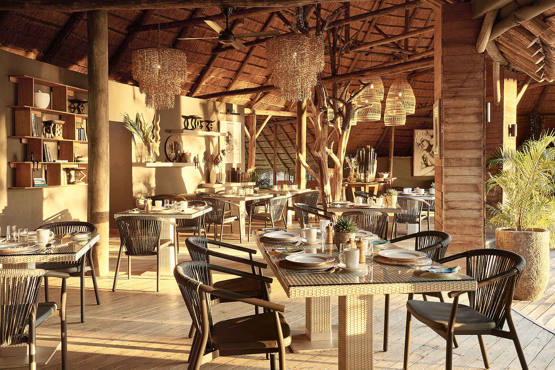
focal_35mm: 32
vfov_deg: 41.1
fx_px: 493
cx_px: 278
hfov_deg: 58.7
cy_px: 185
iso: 100
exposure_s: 1/1.49
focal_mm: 32
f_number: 13
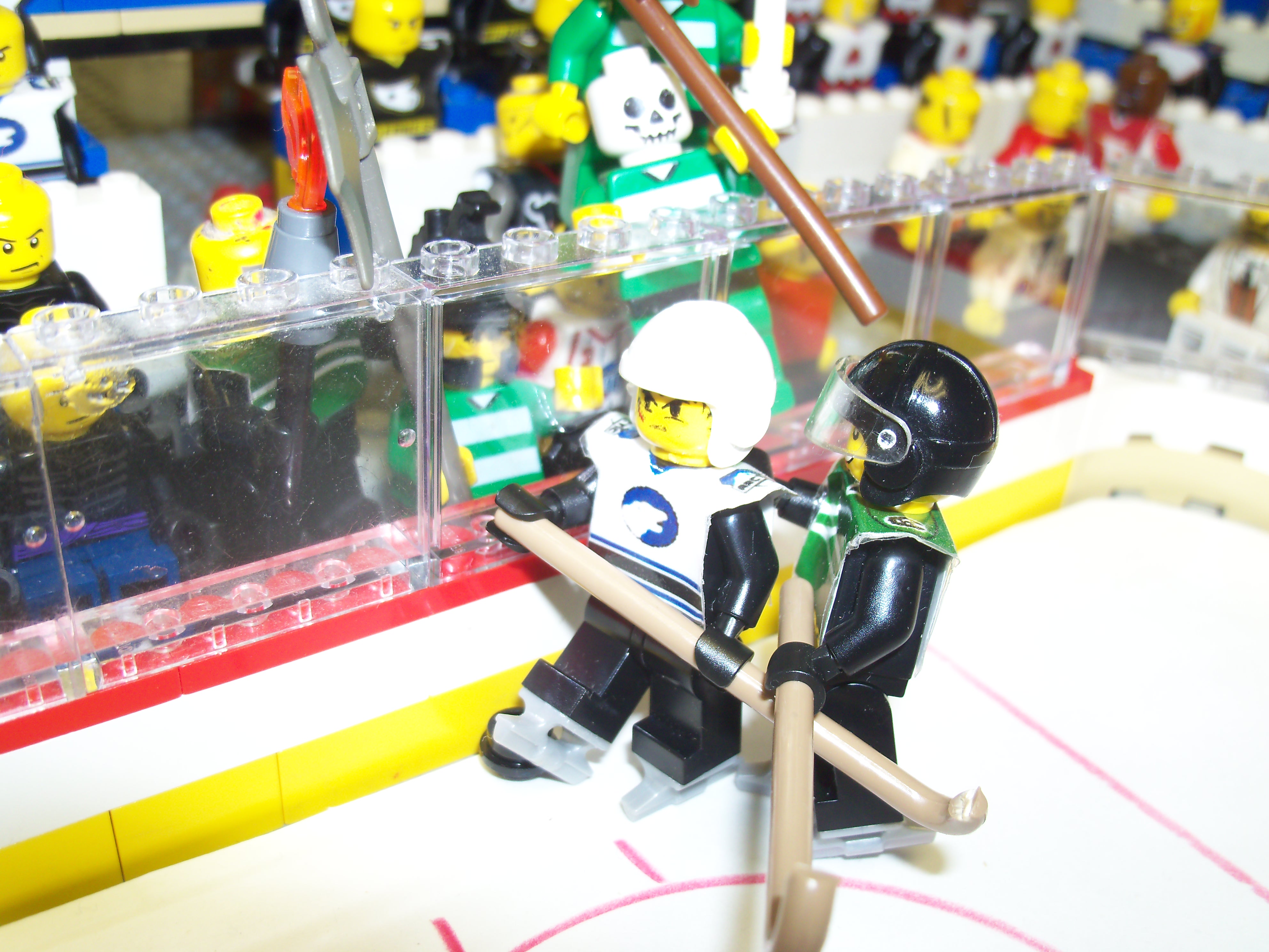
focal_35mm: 35
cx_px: 634
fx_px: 1283
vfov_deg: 40.7
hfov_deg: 52.6
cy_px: 476
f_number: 3
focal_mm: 6.3
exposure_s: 1/30
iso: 64
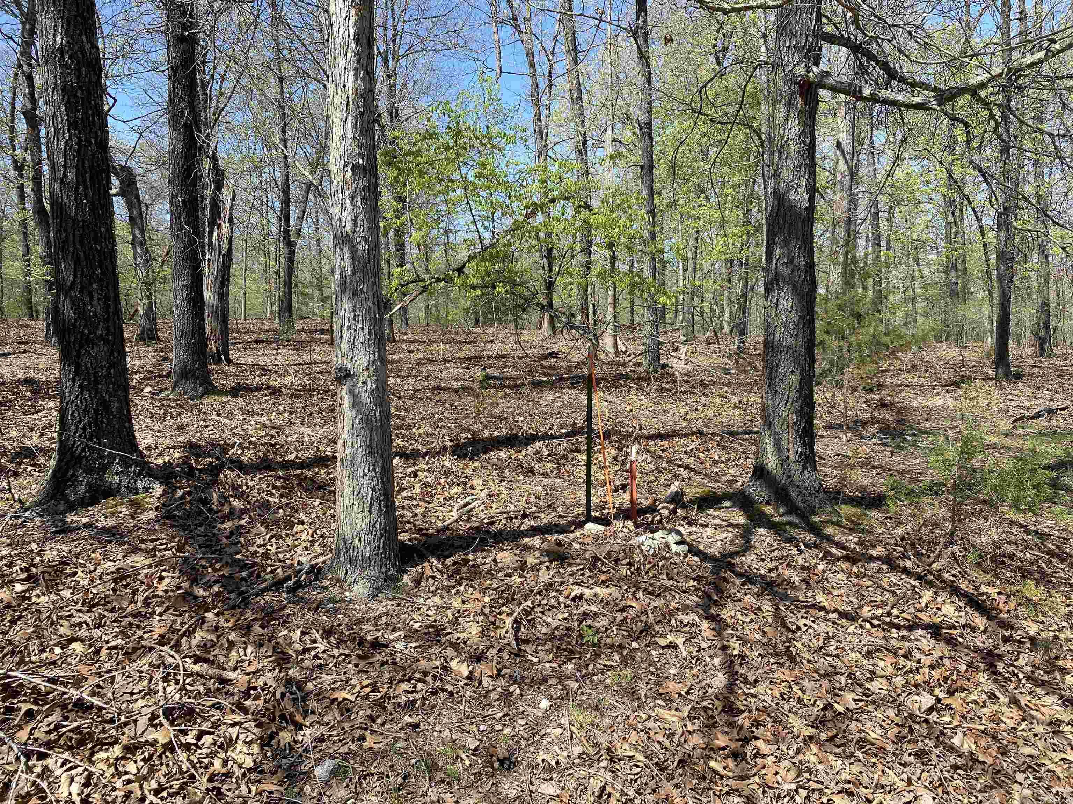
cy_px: 402
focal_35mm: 26
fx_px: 806
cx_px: 536
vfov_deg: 53.1
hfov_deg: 67.3
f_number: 1.8
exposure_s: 1/1147
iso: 32
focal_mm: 4.25
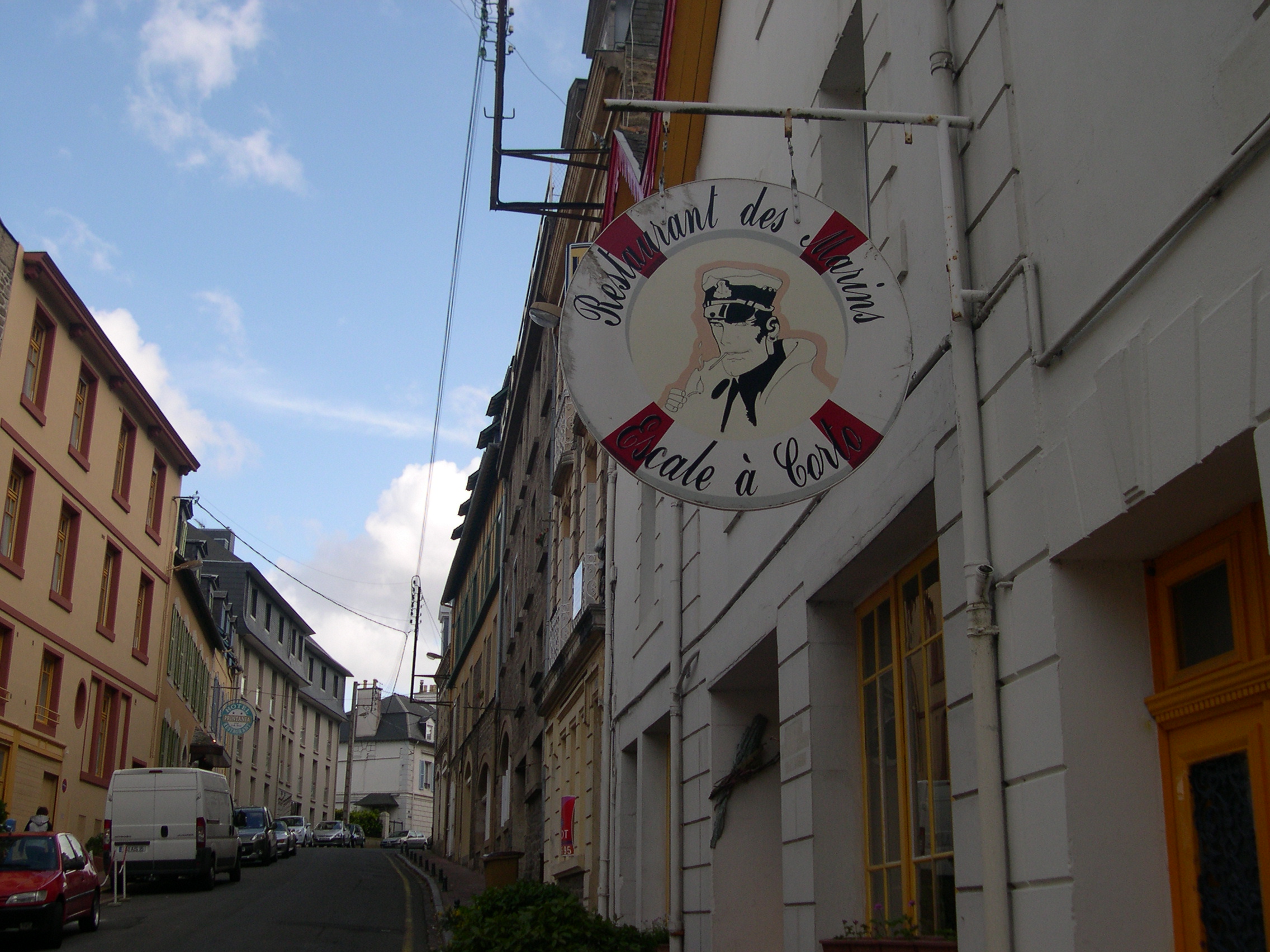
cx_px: 635
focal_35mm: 38
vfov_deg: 37.7
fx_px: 1394
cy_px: 476
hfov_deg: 49.0
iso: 100
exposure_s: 1/119
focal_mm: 8
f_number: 7.6
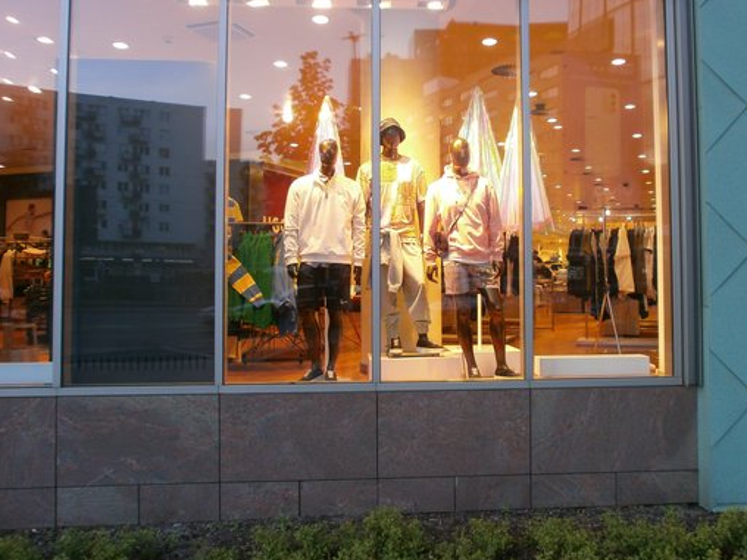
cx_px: 421
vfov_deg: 41.7
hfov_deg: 53.8
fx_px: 734
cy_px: 235
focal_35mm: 34
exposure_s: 1/30
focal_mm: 4.8
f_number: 2.9
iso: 100
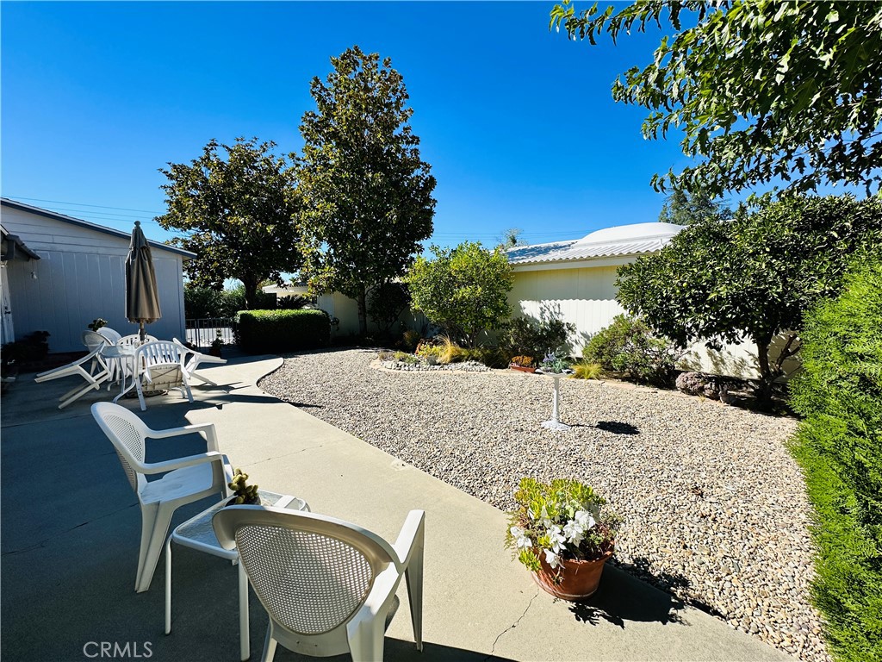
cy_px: 331
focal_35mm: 14
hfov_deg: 102.1
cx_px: 441
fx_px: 357
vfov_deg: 85.7
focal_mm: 2.22
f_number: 2.2
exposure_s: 1/2212
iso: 50
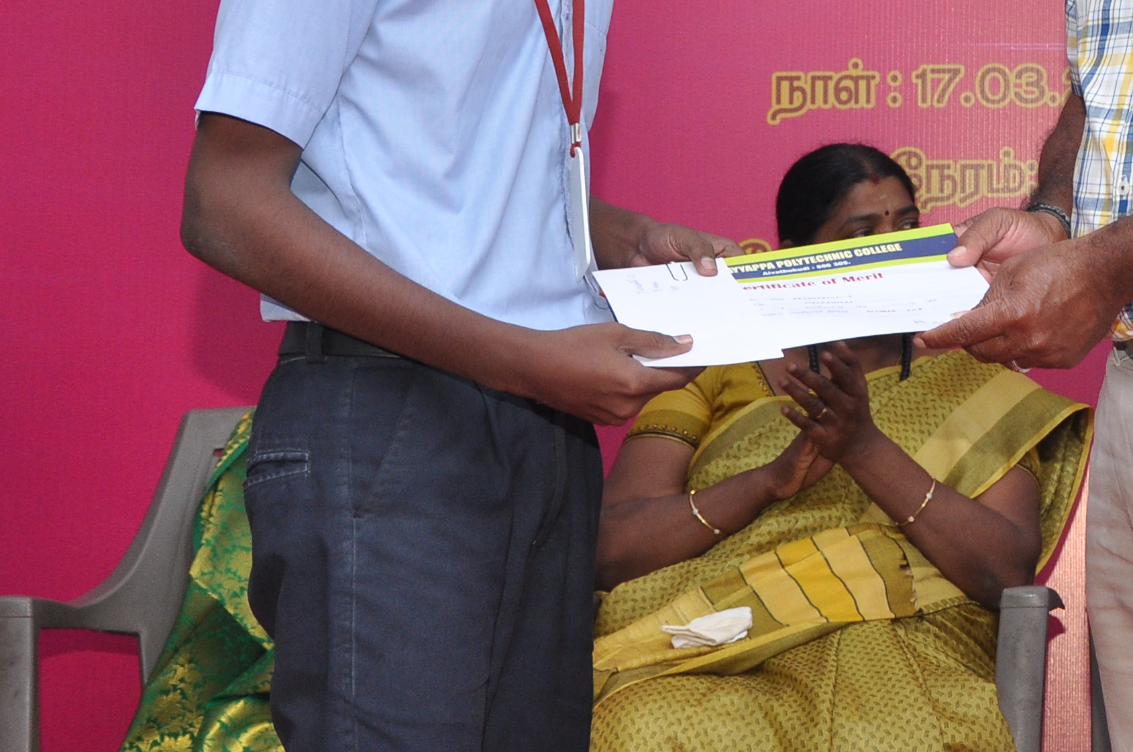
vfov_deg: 13.7
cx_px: 1243
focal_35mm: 99
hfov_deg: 19.7
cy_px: 70
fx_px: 3112
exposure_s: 1/160
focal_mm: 26
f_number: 5.6
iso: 500
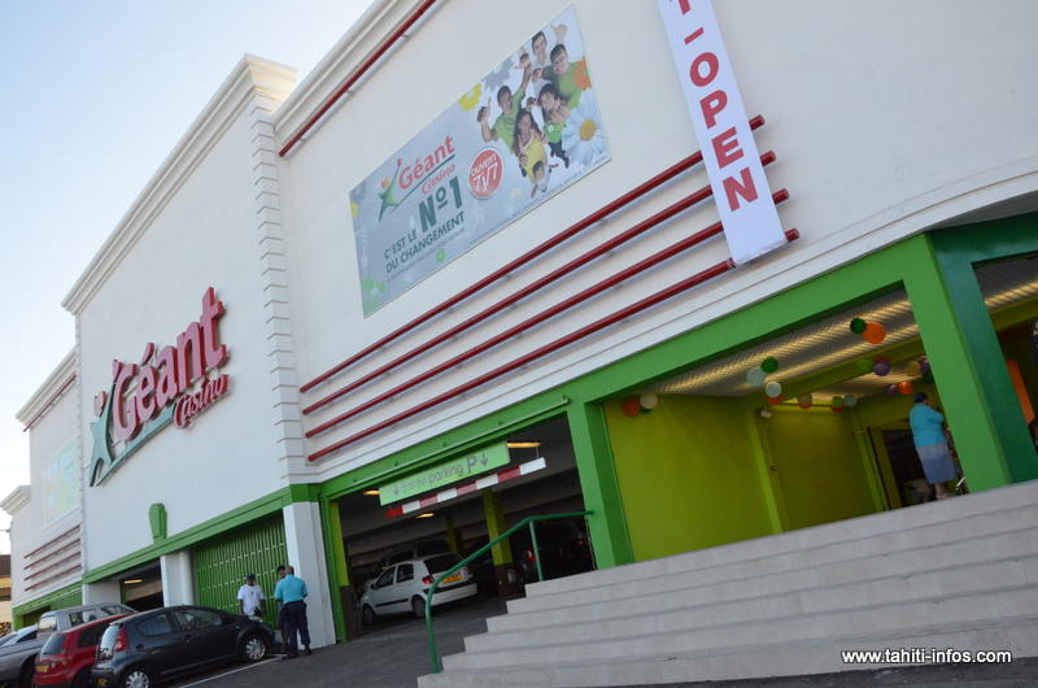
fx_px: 777
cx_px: 519
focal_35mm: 27
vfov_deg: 47.7
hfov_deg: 67.5
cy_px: 344
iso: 2000
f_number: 13
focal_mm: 18
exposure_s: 1/640
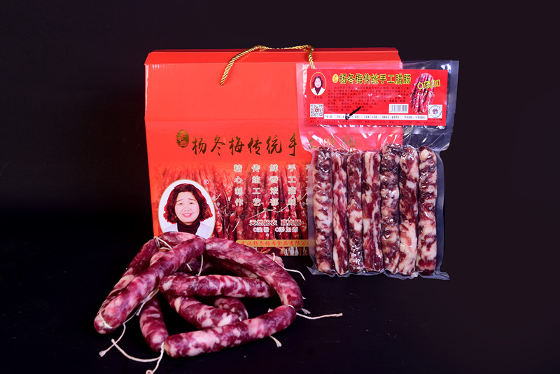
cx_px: 280
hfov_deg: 41.1
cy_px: 187
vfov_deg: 28.1
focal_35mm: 48
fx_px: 747
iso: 125
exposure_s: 1/125
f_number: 7.1
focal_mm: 48
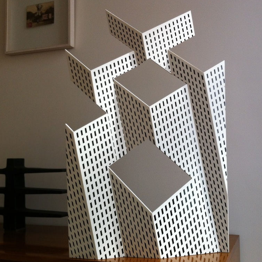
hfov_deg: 40.0
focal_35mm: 42
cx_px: 145
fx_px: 360
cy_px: 132
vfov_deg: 40.0
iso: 100
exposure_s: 1/120
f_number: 2.8
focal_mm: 3.85
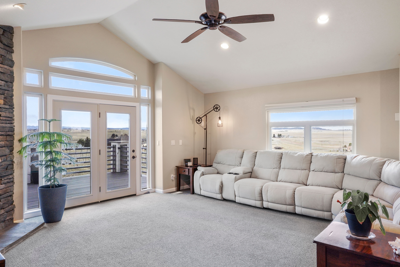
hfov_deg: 73.7
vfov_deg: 53.1
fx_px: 267
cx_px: 202
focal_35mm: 24
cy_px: 133
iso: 800
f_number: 11
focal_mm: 23
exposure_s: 1/8
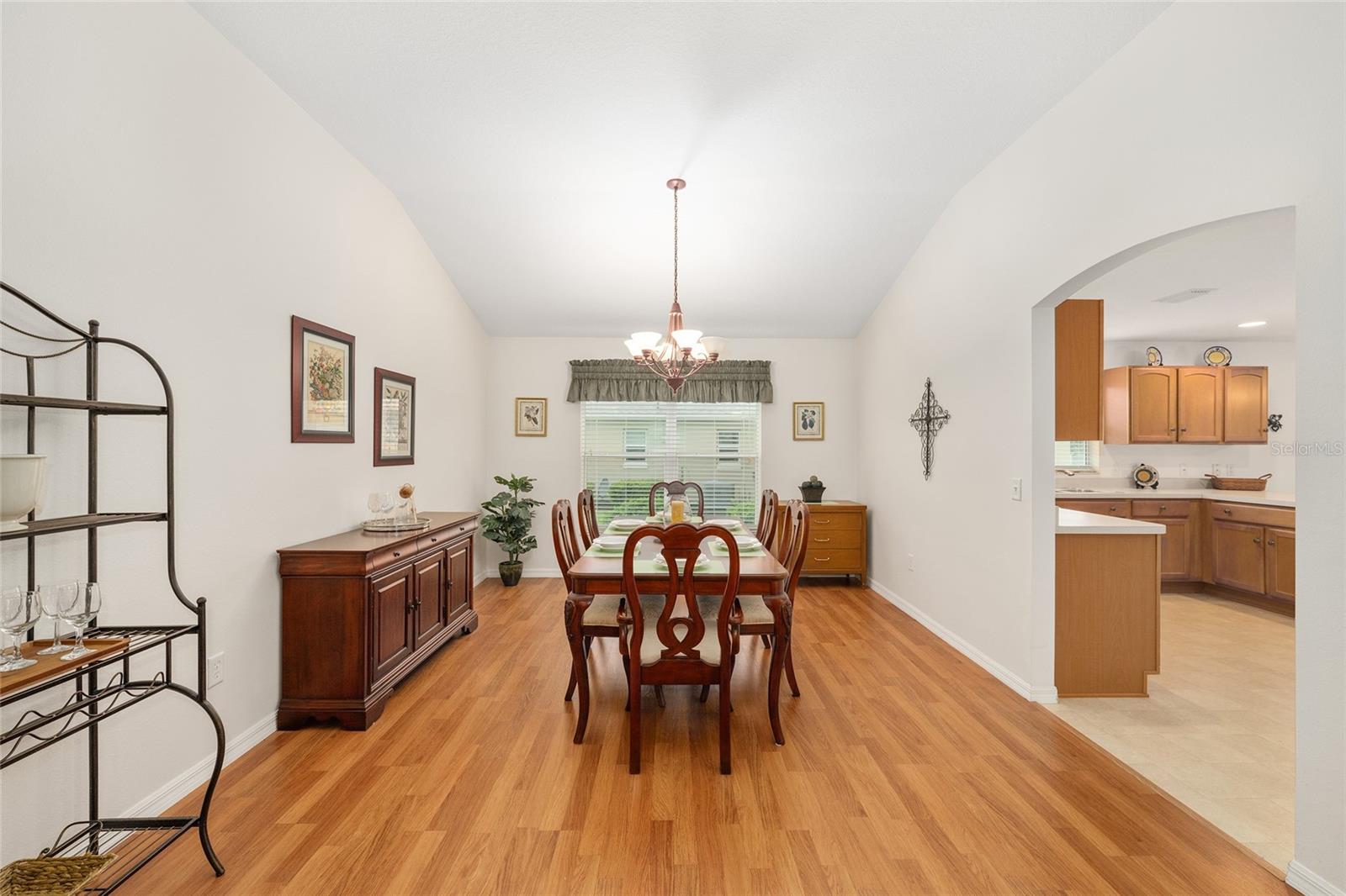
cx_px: 673
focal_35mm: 14
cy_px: 448
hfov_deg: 104.3
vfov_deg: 81.2
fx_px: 523
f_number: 8
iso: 500
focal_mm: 14
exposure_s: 1/15
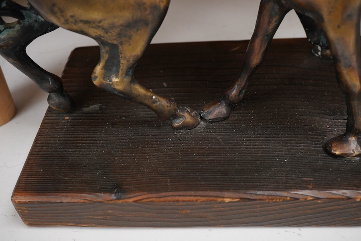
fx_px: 451
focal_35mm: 45
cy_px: 120
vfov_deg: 29.9
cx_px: 180
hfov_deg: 43.6
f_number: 8
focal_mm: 30
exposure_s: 1/125
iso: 1250
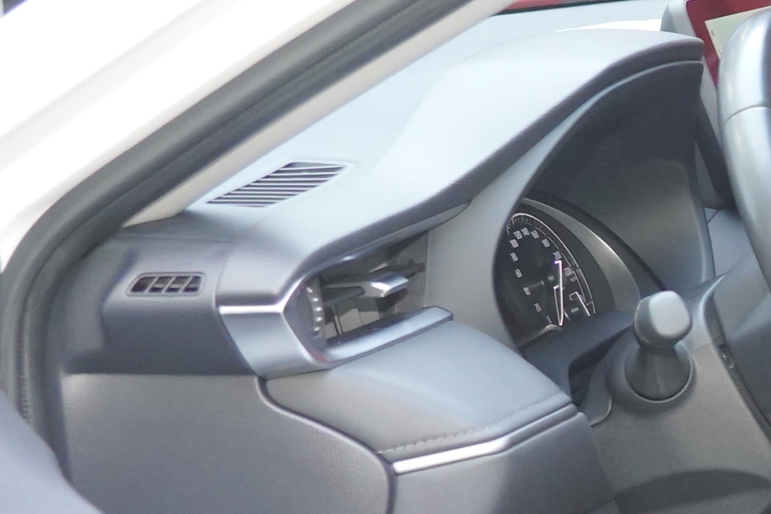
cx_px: 1321
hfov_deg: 16.7
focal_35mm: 105
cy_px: 338
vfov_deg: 13.0
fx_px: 2249
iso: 5000
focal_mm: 24
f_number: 4
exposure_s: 1/125
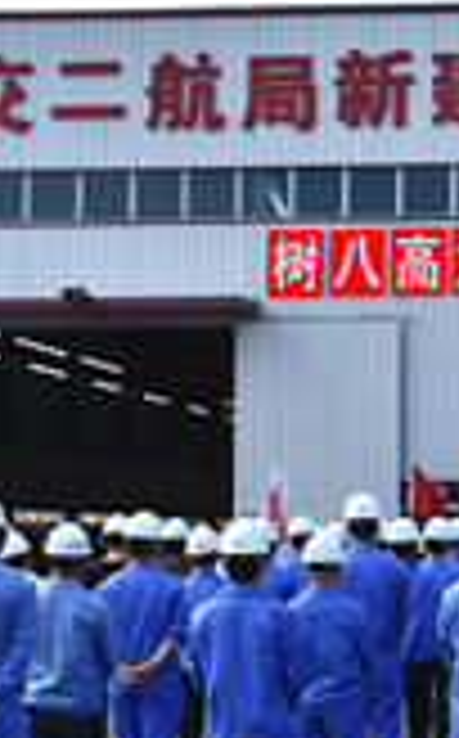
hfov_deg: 14.5
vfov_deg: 24.6
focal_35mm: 84
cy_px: 472
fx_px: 1687
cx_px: 688
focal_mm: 20
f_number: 8
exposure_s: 1/500
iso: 280
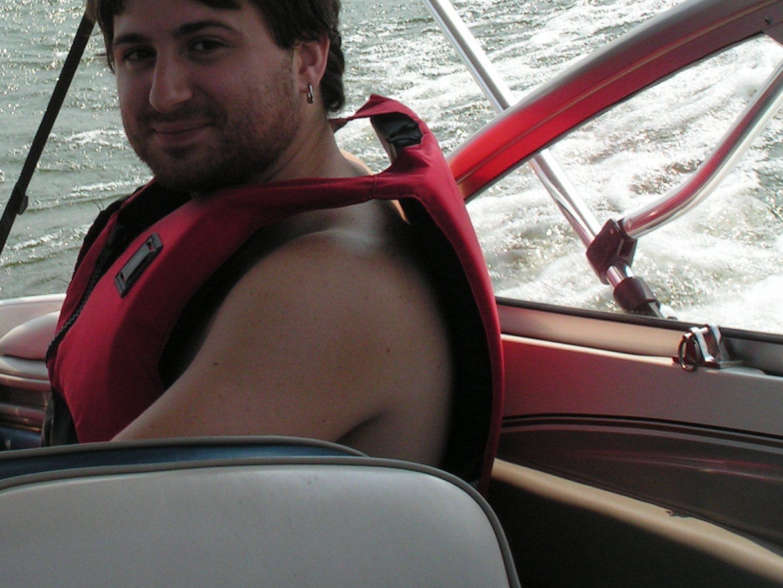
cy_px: 87
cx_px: 137
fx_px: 2624
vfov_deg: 12.7
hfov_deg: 16.8
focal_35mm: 116
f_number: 6.3
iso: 50
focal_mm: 10.4
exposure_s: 1/250
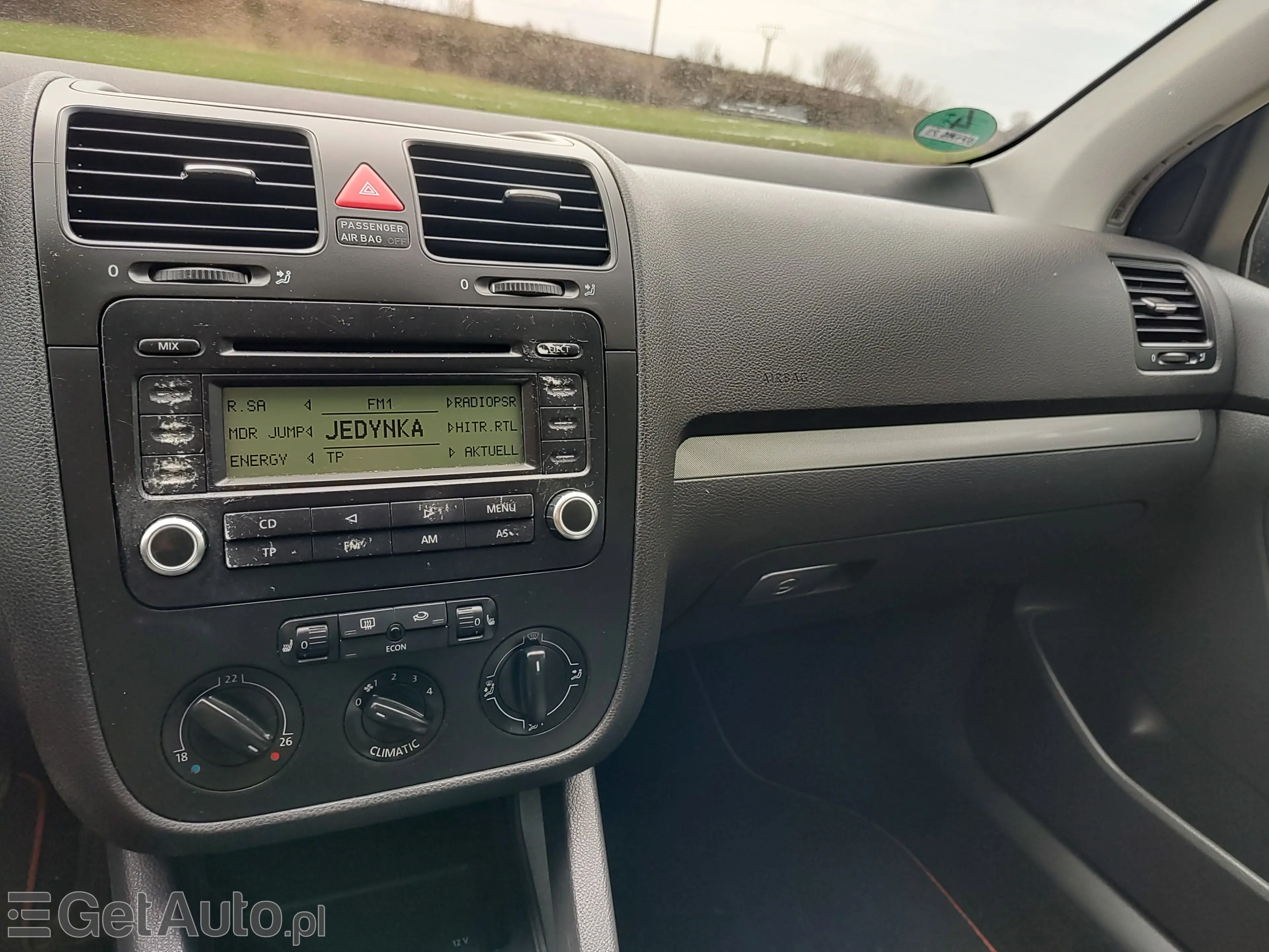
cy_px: 476
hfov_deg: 73.9
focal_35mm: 23
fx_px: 843
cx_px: 634
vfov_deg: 58.9
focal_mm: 5.56
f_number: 1.8
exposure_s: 1/190
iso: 100
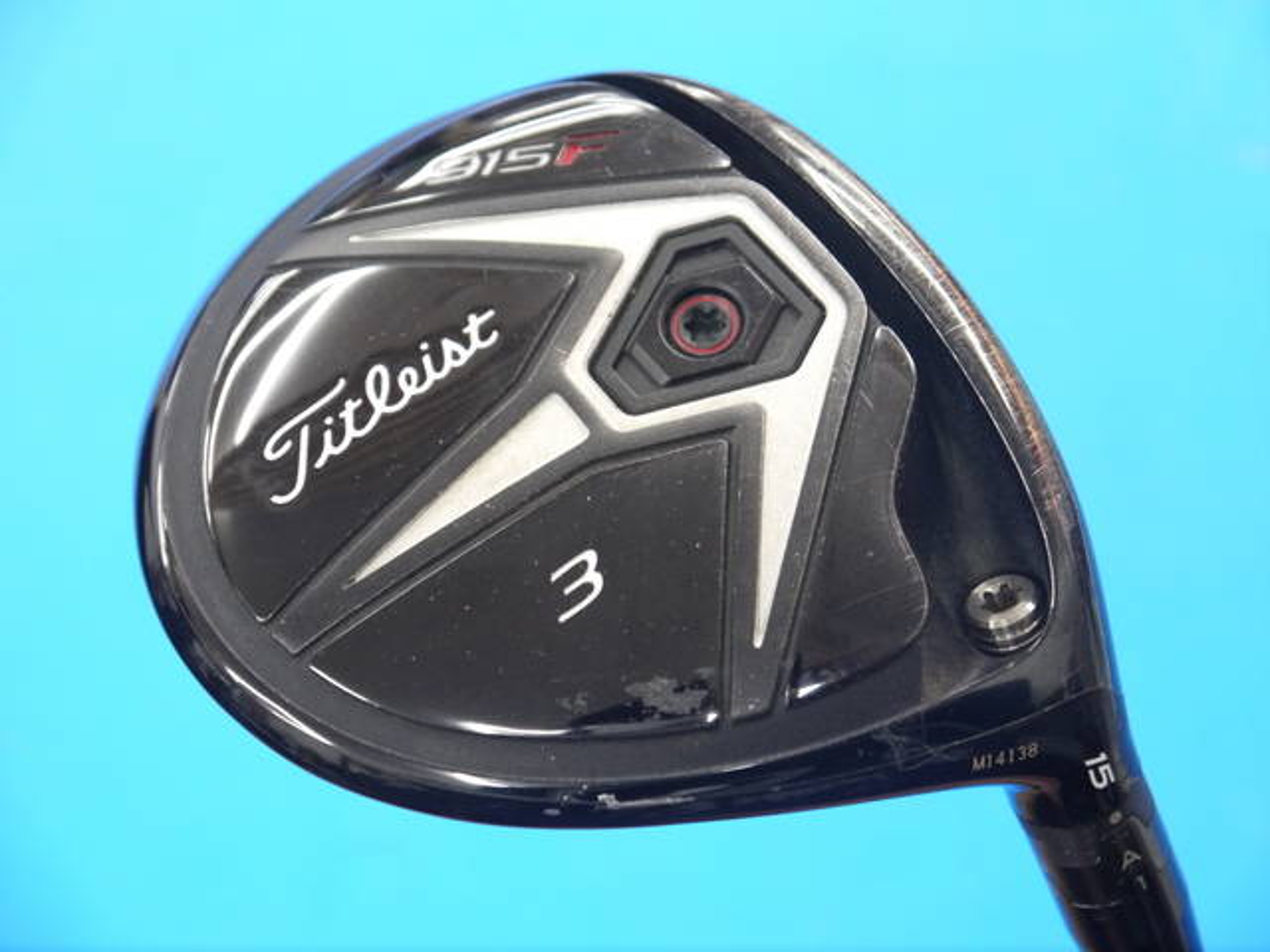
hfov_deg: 23.3
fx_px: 3082
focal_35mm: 84
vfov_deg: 17.6
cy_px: 476
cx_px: 635
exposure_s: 1/50
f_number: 5.6
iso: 800
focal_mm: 42
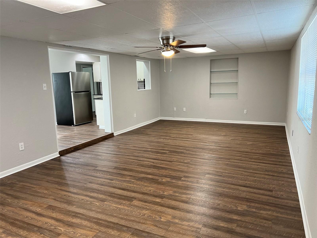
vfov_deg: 53.1
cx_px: 158
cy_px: 119
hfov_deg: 67.3
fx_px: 238
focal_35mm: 26
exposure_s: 1/60
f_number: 1.5
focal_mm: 5.7
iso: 100
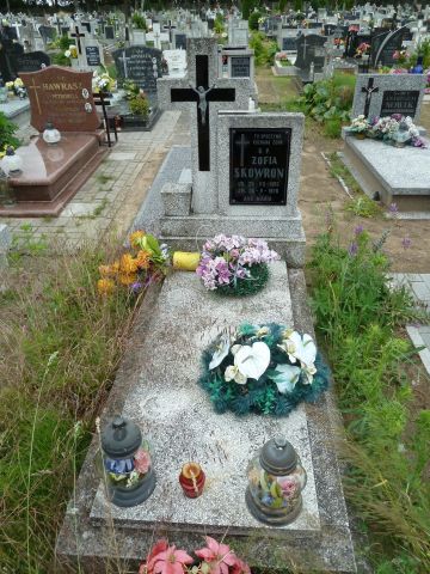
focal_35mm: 25
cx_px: 215
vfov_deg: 69.4
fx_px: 414
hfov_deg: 54.9
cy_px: 287
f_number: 3.5
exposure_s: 1/250
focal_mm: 4.1
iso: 200
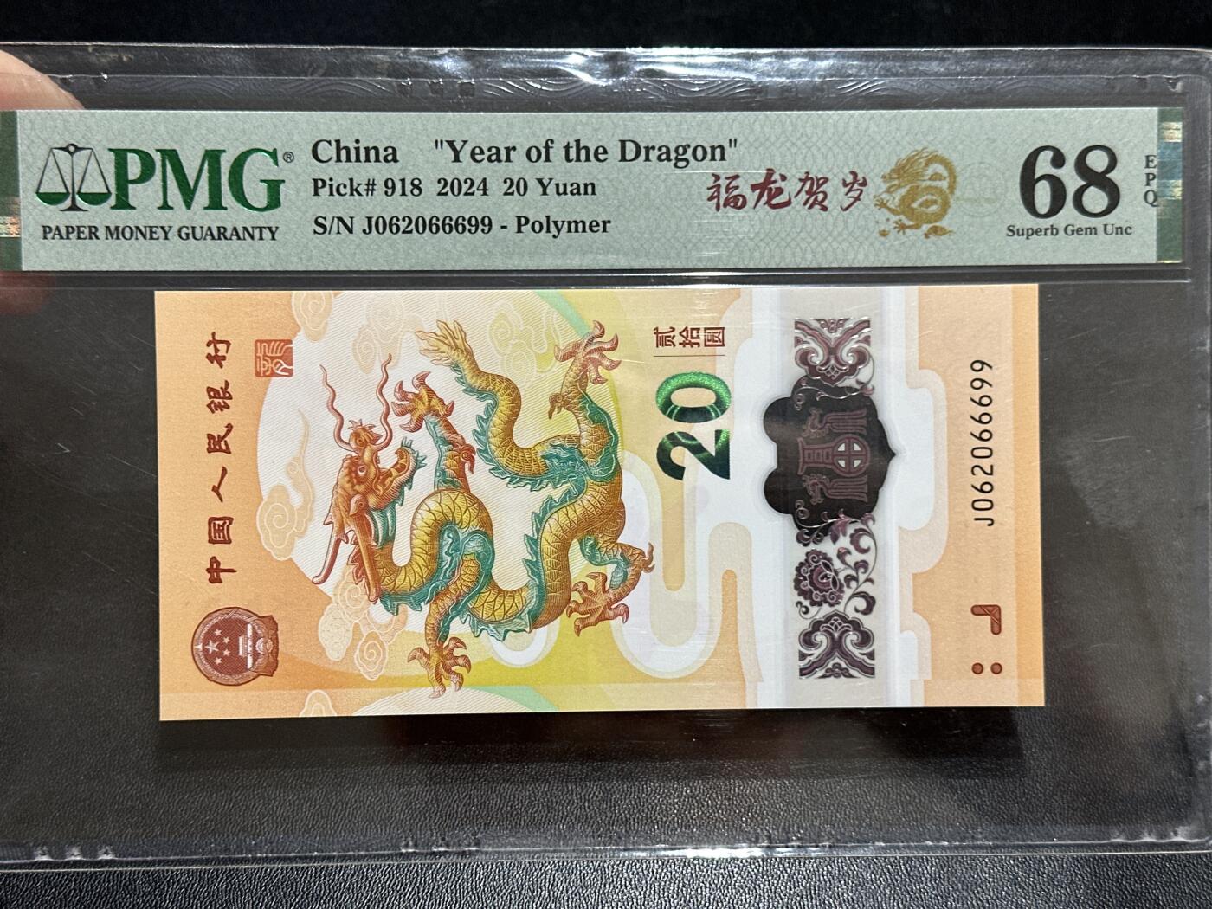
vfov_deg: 30.3
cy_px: 454
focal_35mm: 48
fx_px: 1681
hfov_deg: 39.7
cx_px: 606
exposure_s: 1/50
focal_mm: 6.86
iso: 125
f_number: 1.78
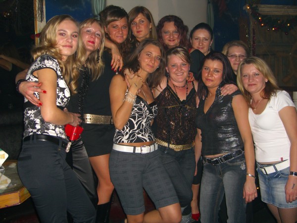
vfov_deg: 37.7
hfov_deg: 49.0
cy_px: 112
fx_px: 326
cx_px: 148
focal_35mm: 38
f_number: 2.8
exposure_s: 1/60
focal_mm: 7.9
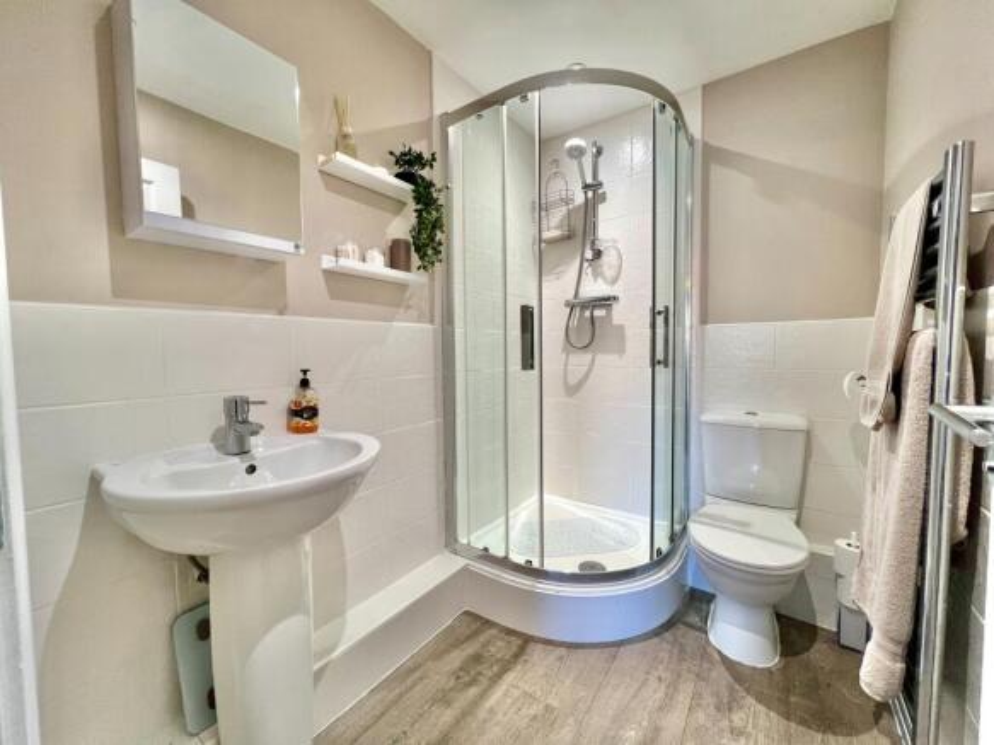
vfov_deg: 89.9
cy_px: 372
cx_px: 497
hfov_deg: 106.2
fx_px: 373
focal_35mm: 13
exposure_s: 1/100
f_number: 1.8
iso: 160
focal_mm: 1.57
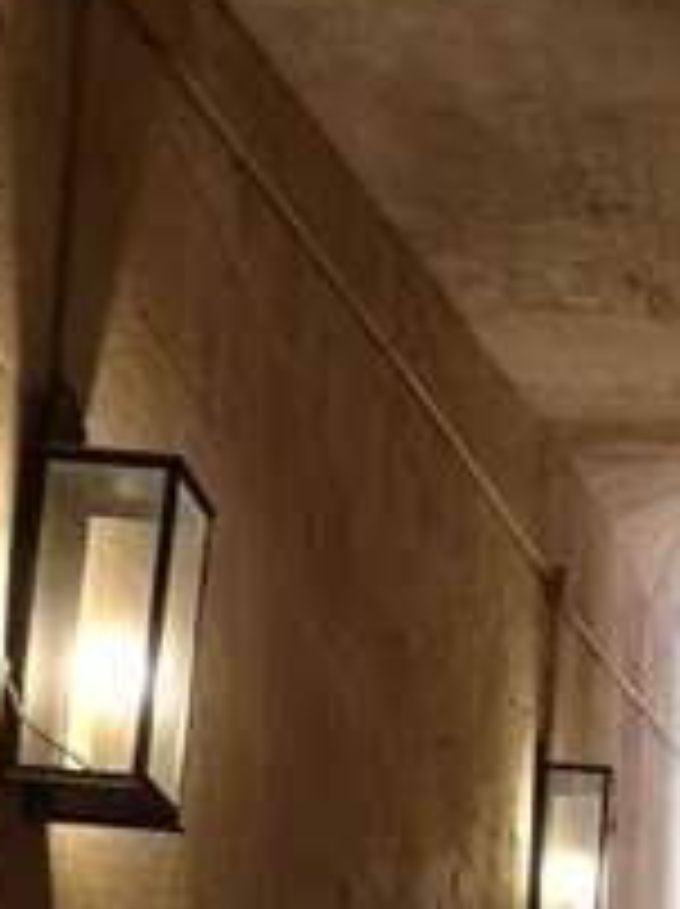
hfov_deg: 13.1
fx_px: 2809
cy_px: 1377
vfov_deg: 16.7
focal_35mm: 107
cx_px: 995
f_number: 1.8
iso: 640
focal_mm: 3.95
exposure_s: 1/20
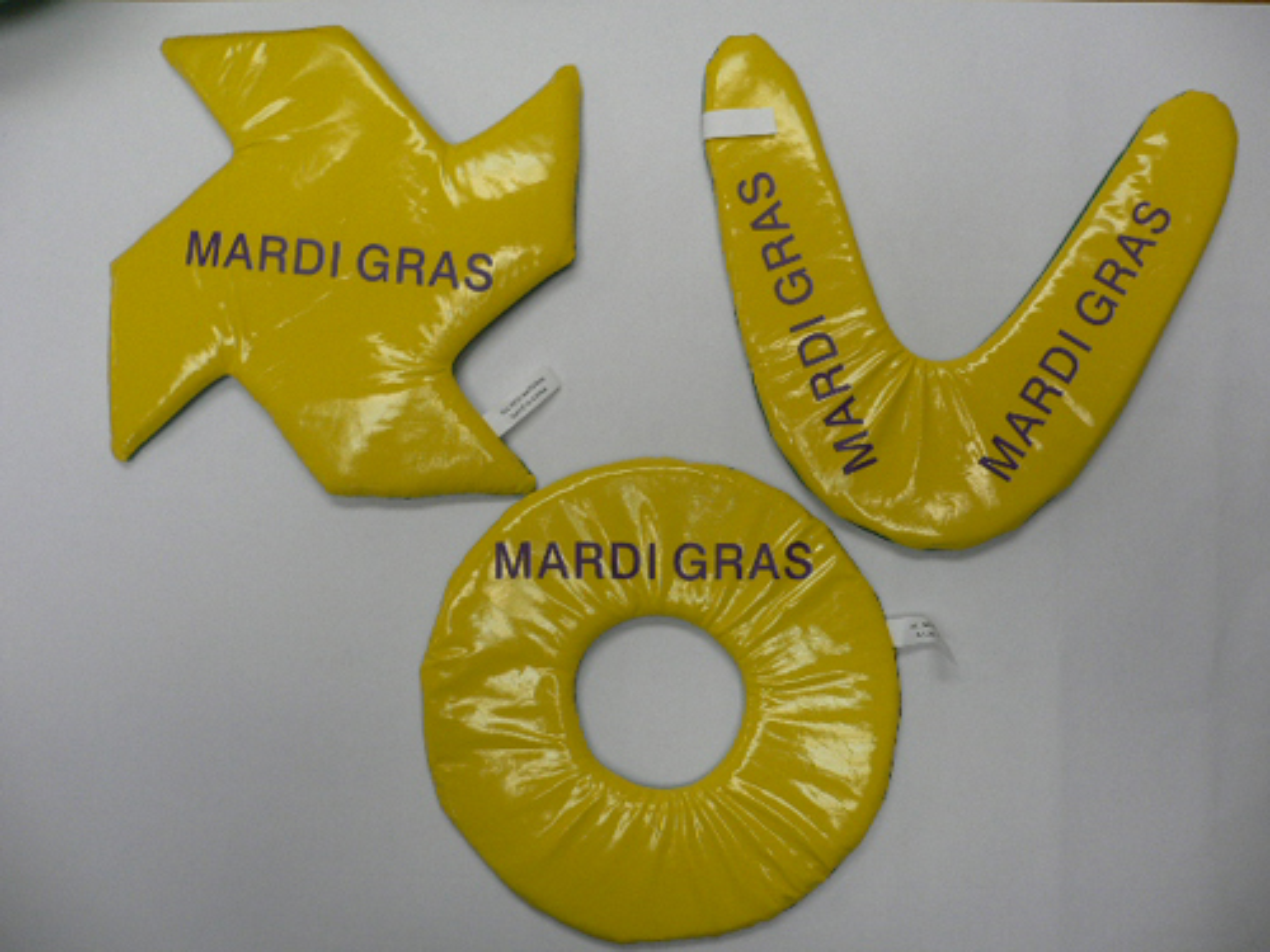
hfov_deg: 52.6
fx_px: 1284
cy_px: 476
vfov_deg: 40.7
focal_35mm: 35
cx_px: 635
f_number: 2.8
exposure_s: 1/25
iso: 100
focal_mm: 5.8
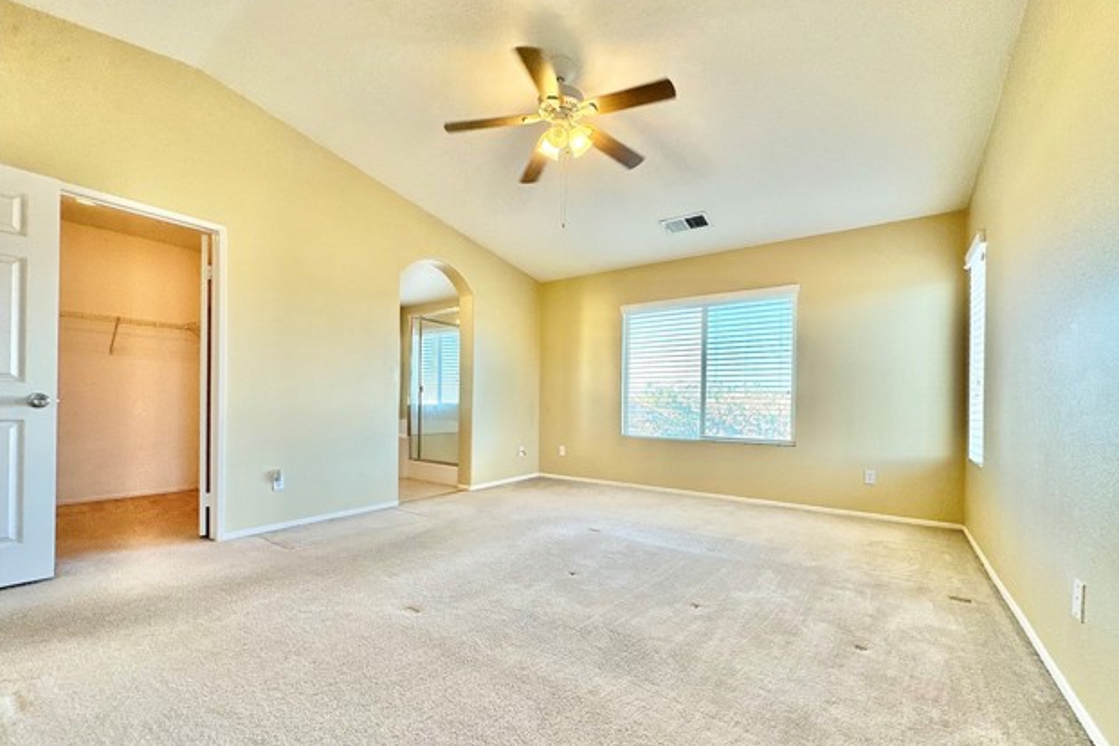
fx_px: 466
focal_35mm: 15
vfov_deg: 77.1
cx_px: 571
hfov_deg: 100.4
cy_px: 407
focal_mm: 2.22
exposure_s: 1/120
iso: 100
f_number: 2.2
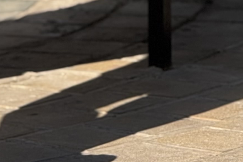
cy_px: -316
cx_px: -144
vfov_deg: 2.4
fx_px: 3894
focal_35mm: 577
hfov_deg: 3.6
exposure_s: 1/2283
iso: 50
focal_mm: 15.66
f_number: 2.8
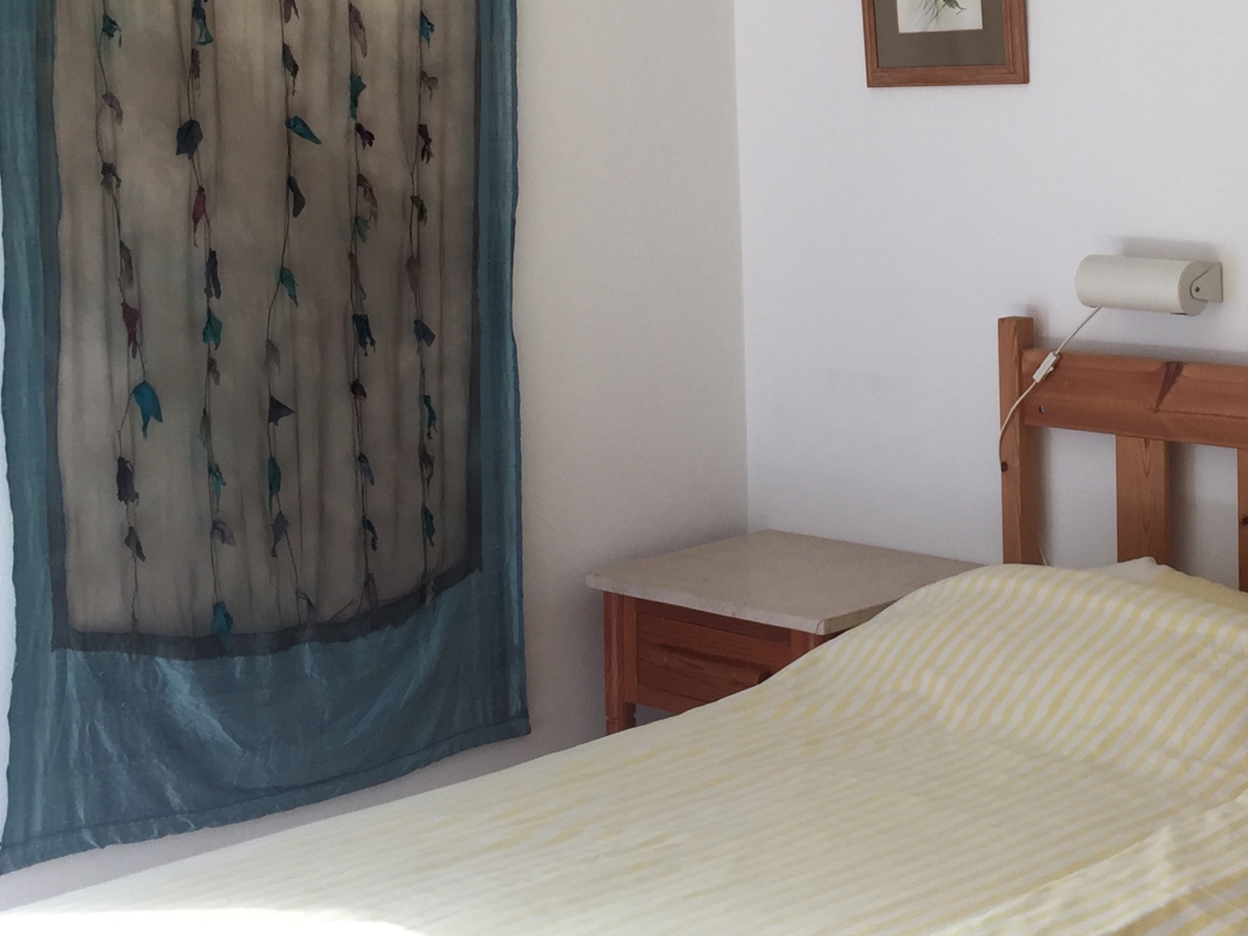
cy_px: 121
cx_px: 1001
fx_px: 2199
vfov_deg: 23.5
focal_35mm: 61
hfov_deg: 30.9
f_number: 2.2
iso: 32
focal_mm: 4.15
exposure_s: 1/100
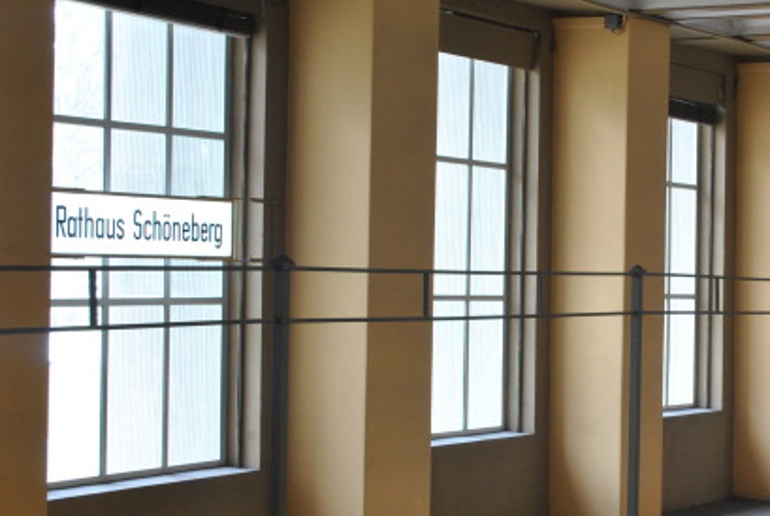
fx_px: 1885
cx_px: 736
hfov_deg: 22.4
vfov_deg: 15.6
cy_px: 255
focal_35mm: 88
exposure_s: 1/13
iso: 400
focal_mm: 30
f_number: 8
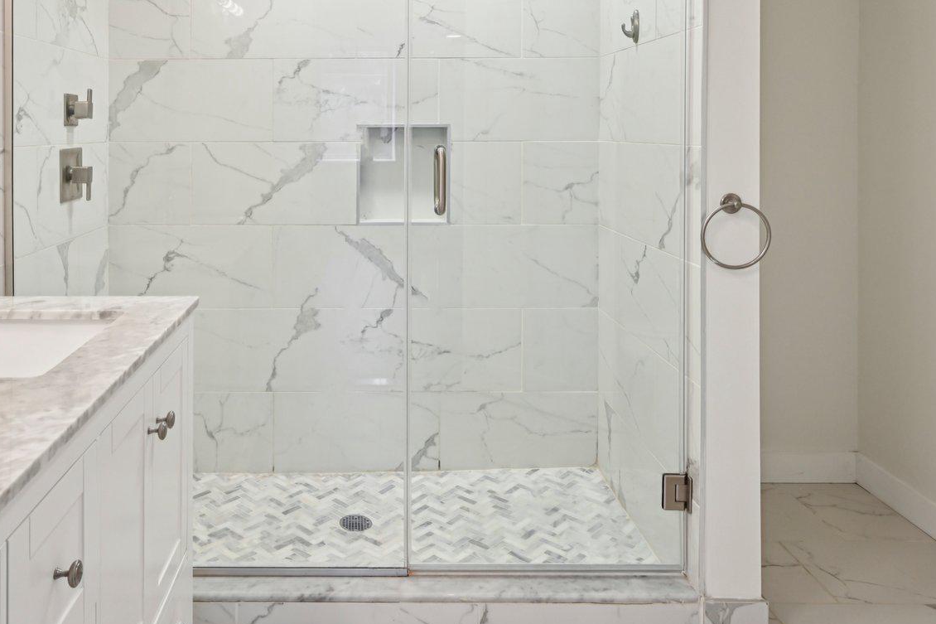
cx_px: 361
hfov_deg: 62.9
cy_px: 127
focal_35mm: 29
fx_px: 754
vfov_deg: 42.9
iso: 400
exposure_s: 1/40
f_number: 8
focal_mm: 16
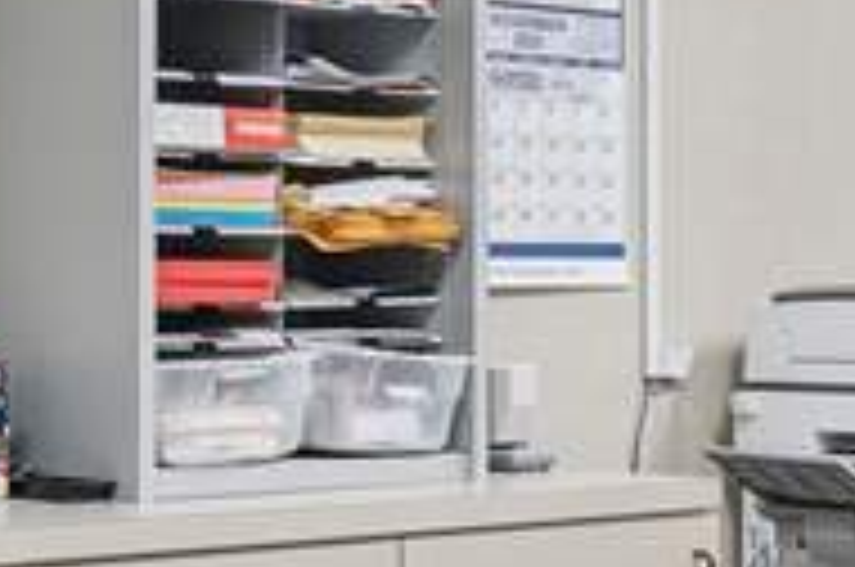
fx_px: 2561
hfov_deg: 18.9
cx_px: 513
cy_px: 344
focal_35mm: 108
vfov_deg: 12.6
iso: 400
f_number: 9
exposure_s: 1/6
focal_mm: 16
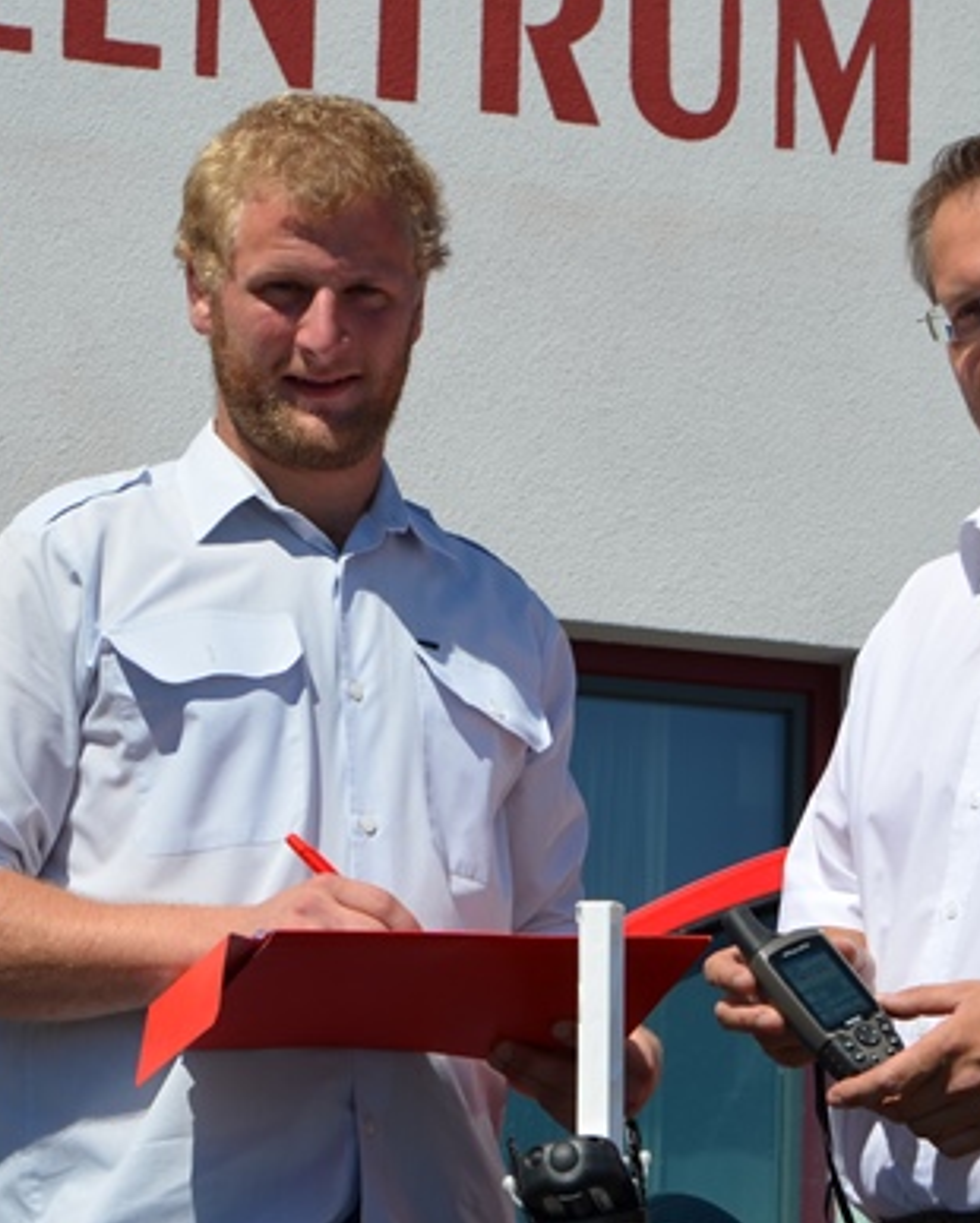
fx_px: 4420
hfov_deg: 12.6
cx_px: 566
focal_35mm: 122
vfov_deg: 15.8
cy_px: 547
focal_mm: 42
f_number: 10
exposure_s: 1/400
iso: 100
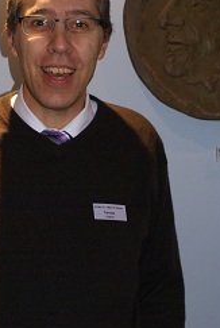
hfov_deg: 16.3
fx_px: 765
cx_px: 58
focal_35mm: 84
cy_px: 143
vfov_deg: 24.2
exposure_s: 1/60
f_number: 5.6
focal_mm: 35
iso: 400
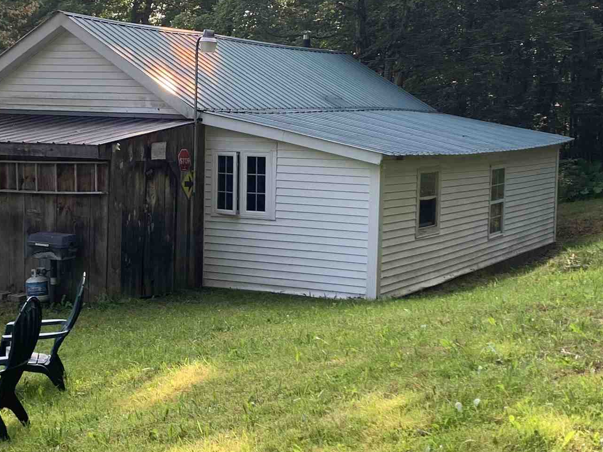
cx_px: 226
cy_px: 190
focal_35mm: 62
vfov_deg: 23.6
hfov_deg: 31.1
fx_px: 1080
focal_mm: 4.25
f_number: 1.8
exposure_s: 1/197
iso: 25
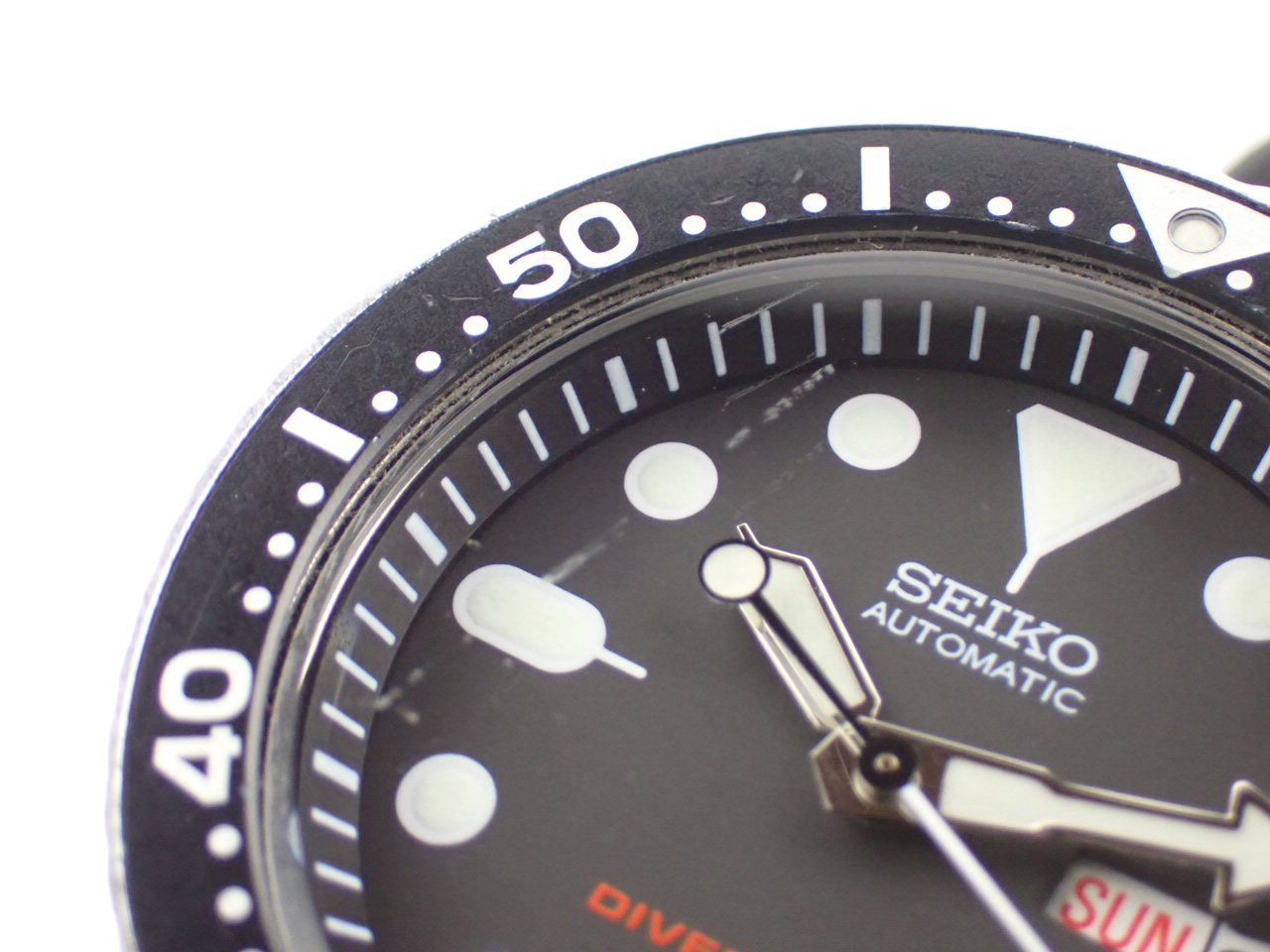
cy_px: 476
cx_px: 635
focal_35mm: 67
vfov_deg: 21.9
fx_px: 2458
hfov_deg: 29.0
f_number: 3.8
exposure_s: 1/200
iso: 800
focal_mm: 11.88
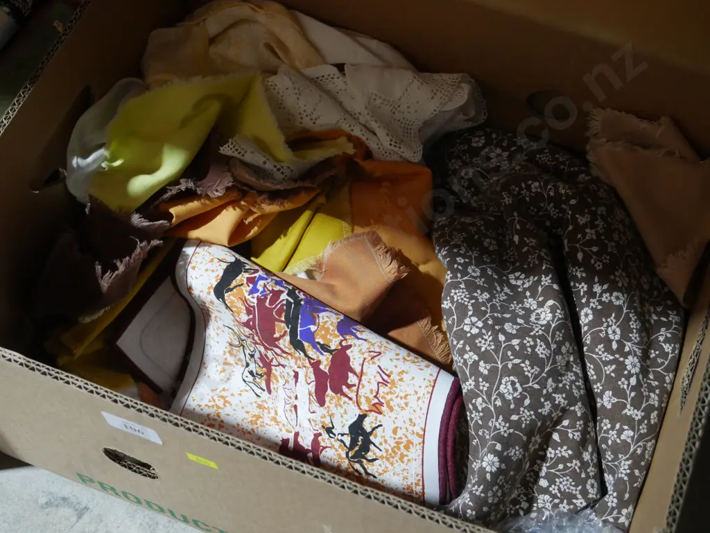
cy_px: 266
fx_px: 1067
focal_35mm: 52
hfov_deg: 36.8
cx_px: 355
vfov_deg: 28.1
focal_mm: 26
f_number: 5.3
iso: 2000
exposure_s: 1/60
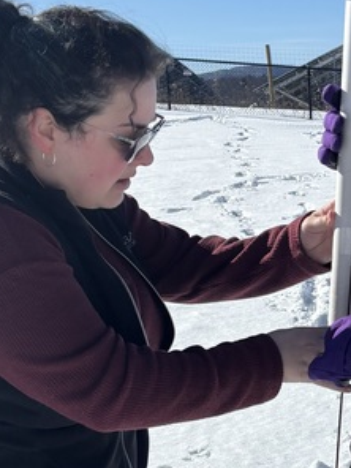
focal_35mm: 90
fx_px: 1217
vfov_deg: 21.7
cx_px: 386
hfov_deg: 16.0
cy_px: 292
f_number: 1.6
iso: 50
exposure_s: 1/7692
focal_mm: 5.96
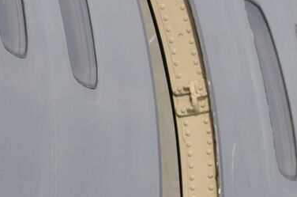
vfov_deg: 1.4
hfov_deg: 2.1
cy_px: 188
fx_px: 7994
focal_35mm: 971
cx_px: 466
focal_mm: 190
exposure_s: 1/1250
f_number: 8
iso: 200
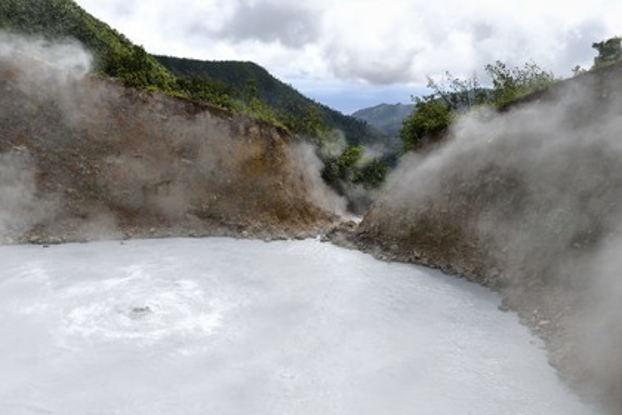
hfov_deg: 48.5
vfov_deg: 33.4
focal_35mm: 40
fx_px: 691
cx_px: 311
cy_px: 208
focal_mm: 40
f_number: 13
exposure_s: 1/250
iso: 200
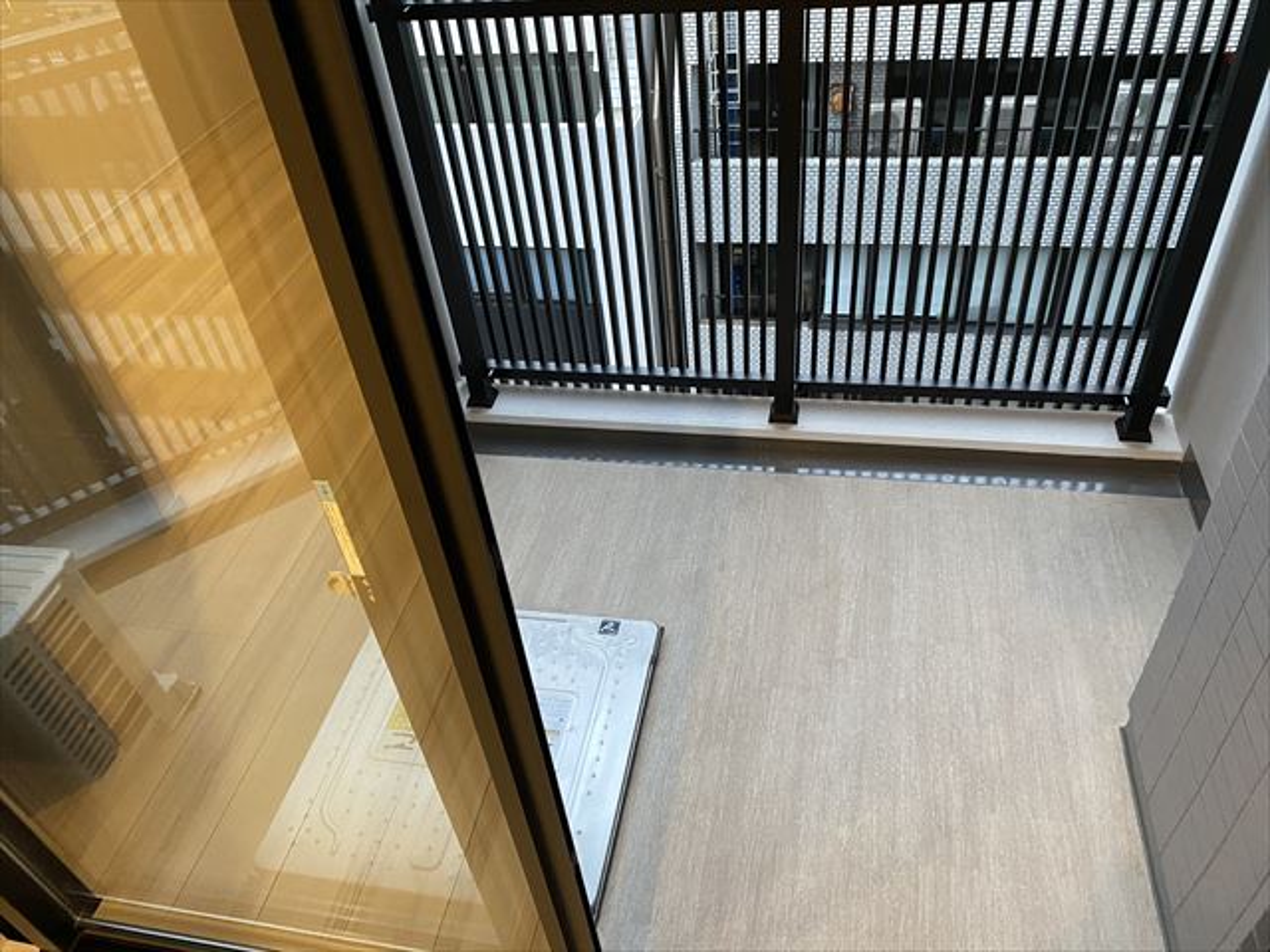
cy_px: 476
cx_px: 635
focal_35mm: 26
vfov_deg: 53.1
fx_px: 954
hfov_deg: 67.3
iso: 400
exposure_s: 1/60
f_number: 1.8
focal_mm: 4.25
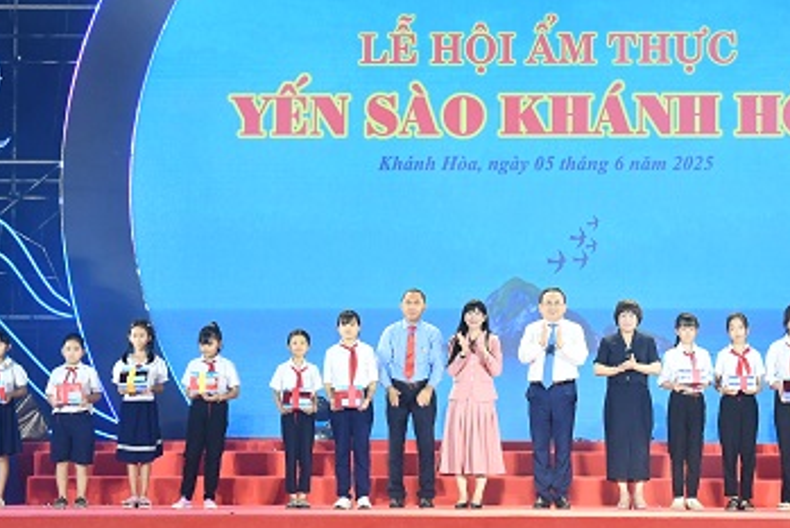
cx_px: 462
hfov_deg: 15.9
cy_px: 177
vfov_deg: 10.6
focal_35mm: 129
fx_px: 2832
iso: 2000
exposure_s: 1/80
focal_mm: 50
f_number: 9
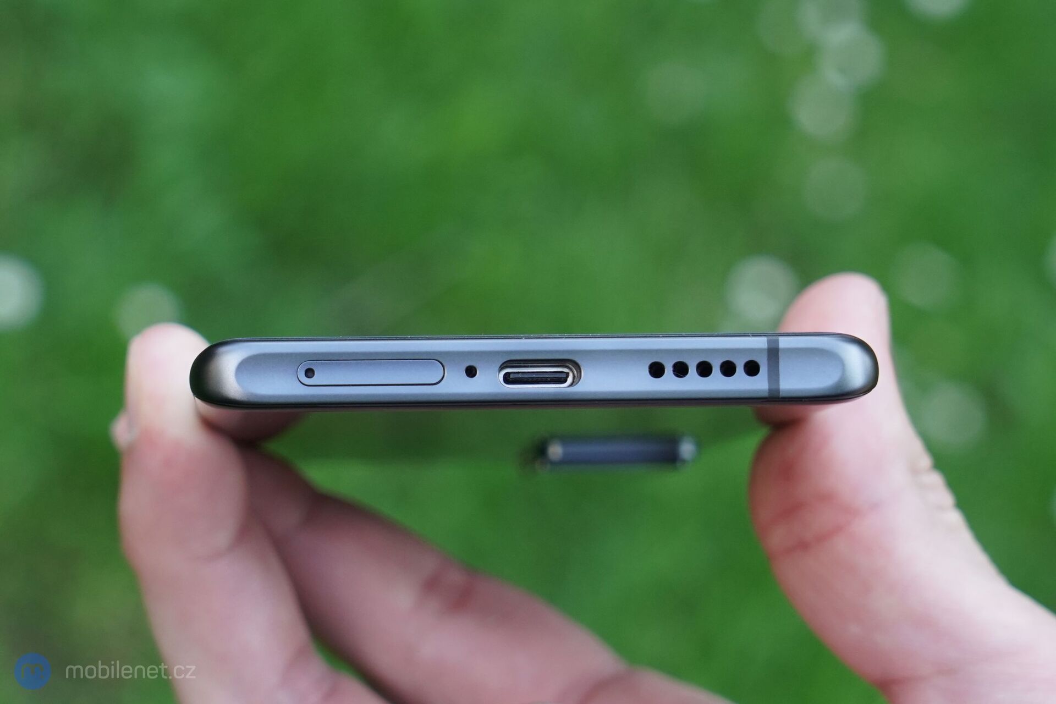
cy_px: 352
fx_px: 2053
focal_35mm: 70
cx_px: 528
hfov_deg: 28.8
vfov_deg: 19.5
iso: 1250
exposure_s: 1/200
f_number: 8
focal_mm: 70
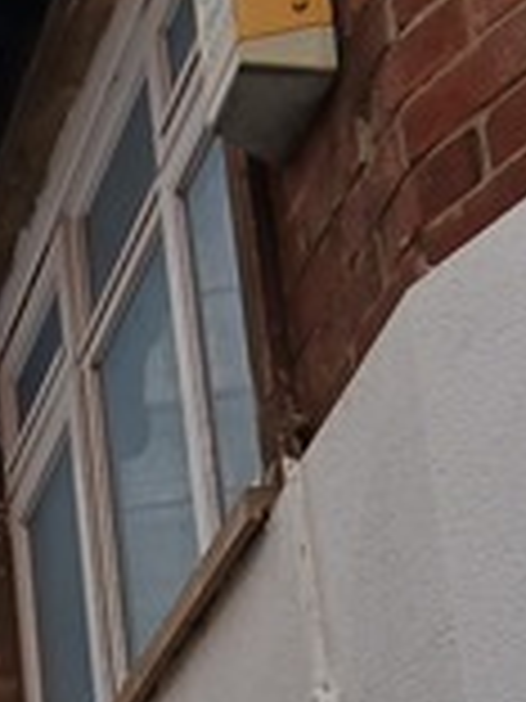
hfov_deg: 9.6
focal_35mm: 142
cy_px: 916
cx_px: -575
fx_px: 2877
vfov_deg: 13.4
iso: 20
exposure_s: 1/100
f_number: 1.8
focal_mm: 3.98
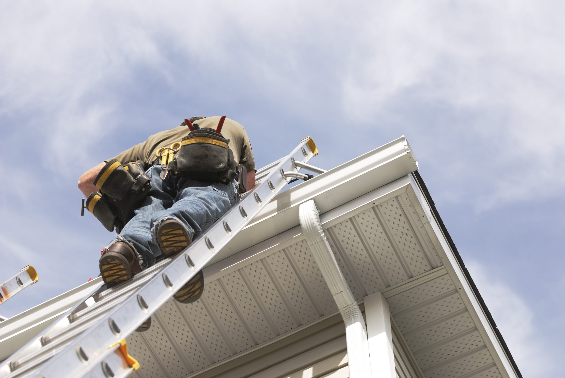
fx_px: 1650
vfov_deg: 13.1
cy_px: 189
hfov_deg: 19.4
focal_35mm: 105
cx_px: 282
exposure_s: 1/400
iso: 100
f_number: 6.3
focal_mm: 70
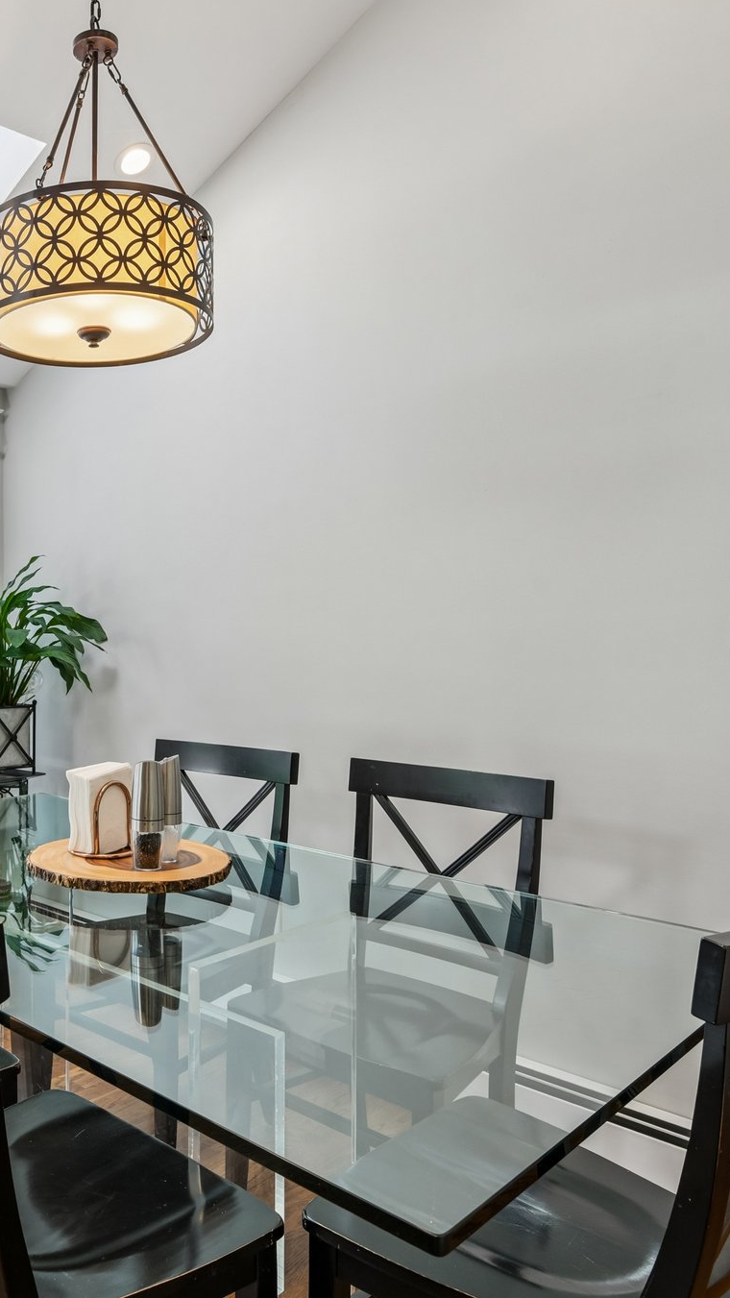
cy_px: 647
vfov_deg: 69.9
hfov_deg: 39.1
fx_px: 929
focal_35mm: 27
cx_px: 43
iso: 160
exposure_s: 1/15
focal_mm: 17
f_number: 8
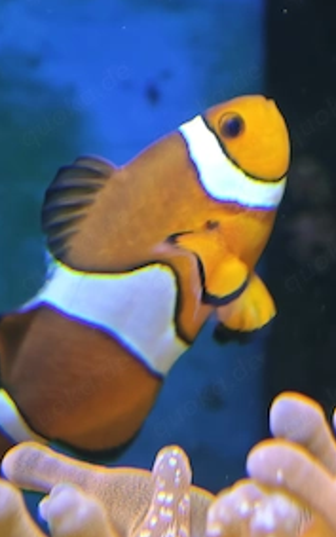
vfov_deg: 12.5
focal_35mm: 168
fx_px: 2460
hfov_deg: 7.8
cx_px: 144
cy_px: 279
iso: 250
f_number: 1.8
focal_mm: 11.5
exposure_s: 1/100
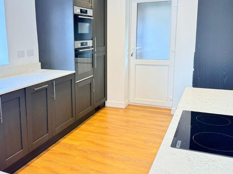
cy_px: 77
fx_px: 242
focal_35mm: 36
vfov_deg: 39.5
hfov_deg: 50.9
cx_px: 87
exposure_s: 1/50
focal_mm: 6.76
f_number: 1.78
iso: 200
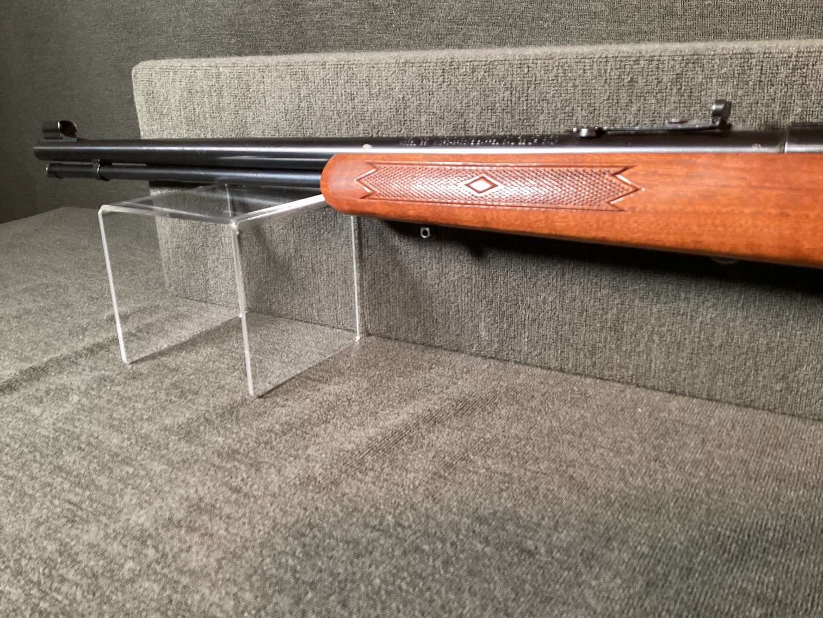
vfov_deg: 45.4
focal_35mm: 31
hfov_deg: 58.3
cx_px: 412
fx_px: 737
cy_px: 309
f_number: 2.4
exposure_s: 1/60
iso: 400
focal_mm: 3.3
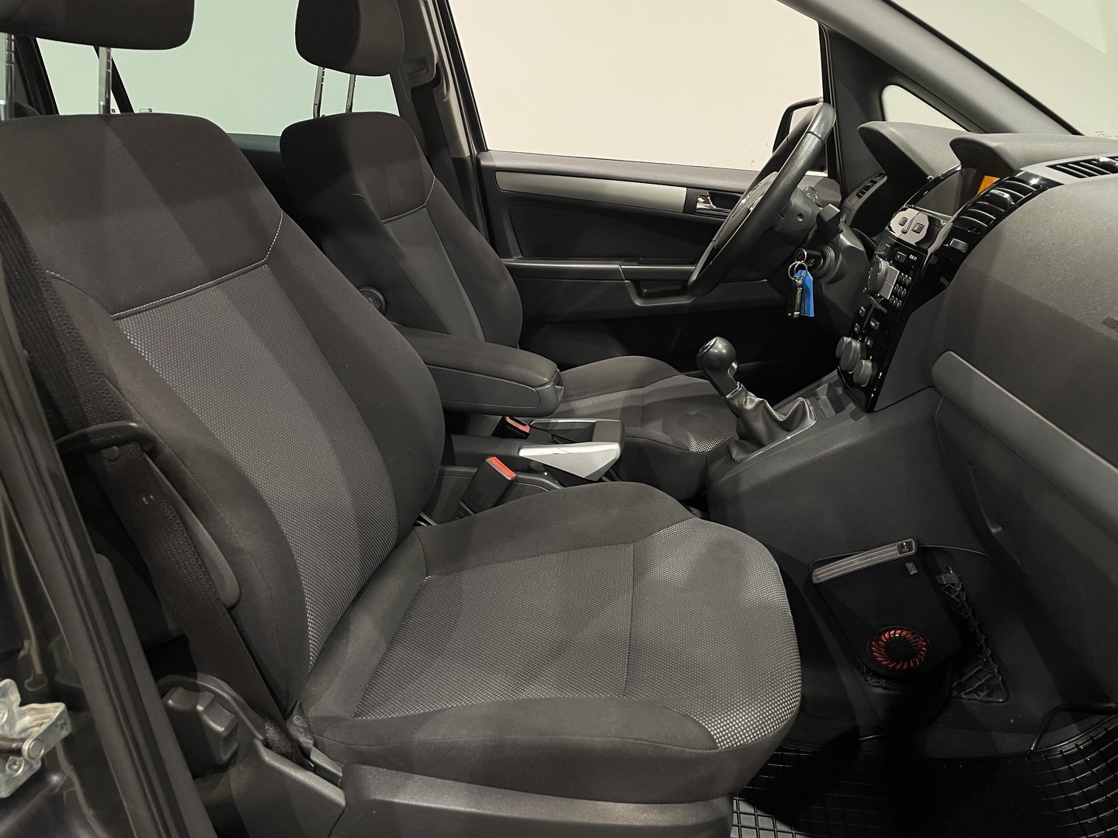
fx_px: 840
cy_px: 419
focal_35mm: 26
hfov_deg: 67.3
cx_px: 559
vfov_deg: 53.1
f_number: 1.6
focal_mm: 4.2
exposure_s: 1/50
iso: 64
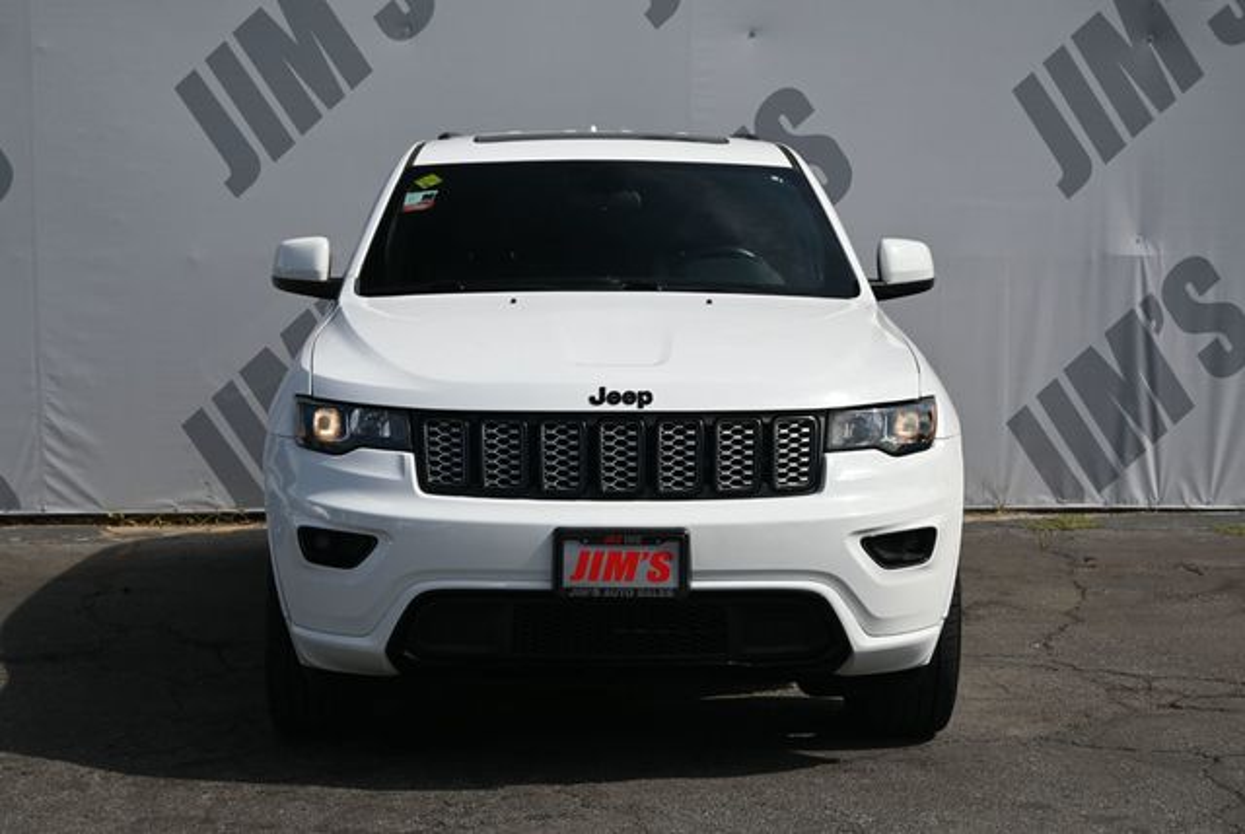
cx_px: 622
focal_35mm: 63
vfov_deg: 21.6
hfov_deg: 31.8
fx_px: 2182
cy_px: 417
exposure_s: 1/320
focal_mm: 42
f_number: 7.1
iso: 100
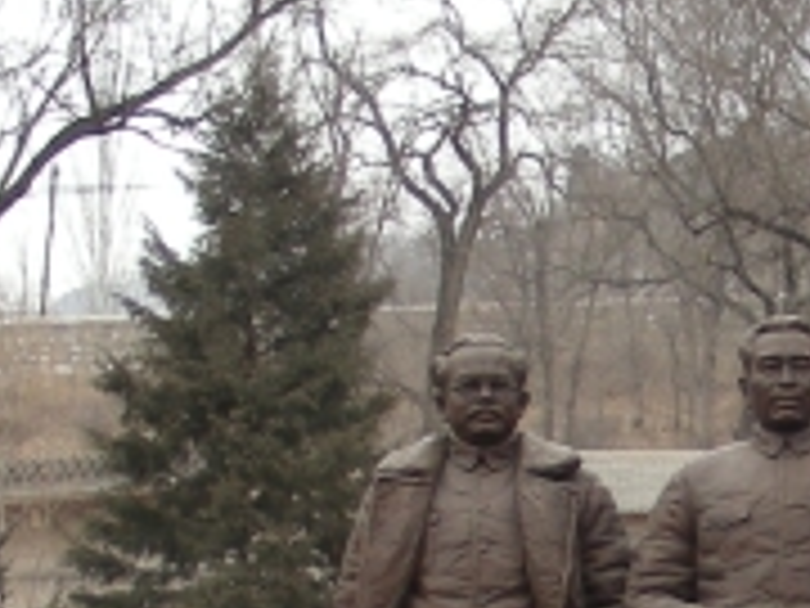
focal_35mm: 169
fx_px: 3955
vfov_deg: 8.6
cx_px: 940
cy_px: 811
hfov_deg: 11.5
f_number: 3.5
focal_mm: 6.3
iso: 50
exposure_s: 1/37.6
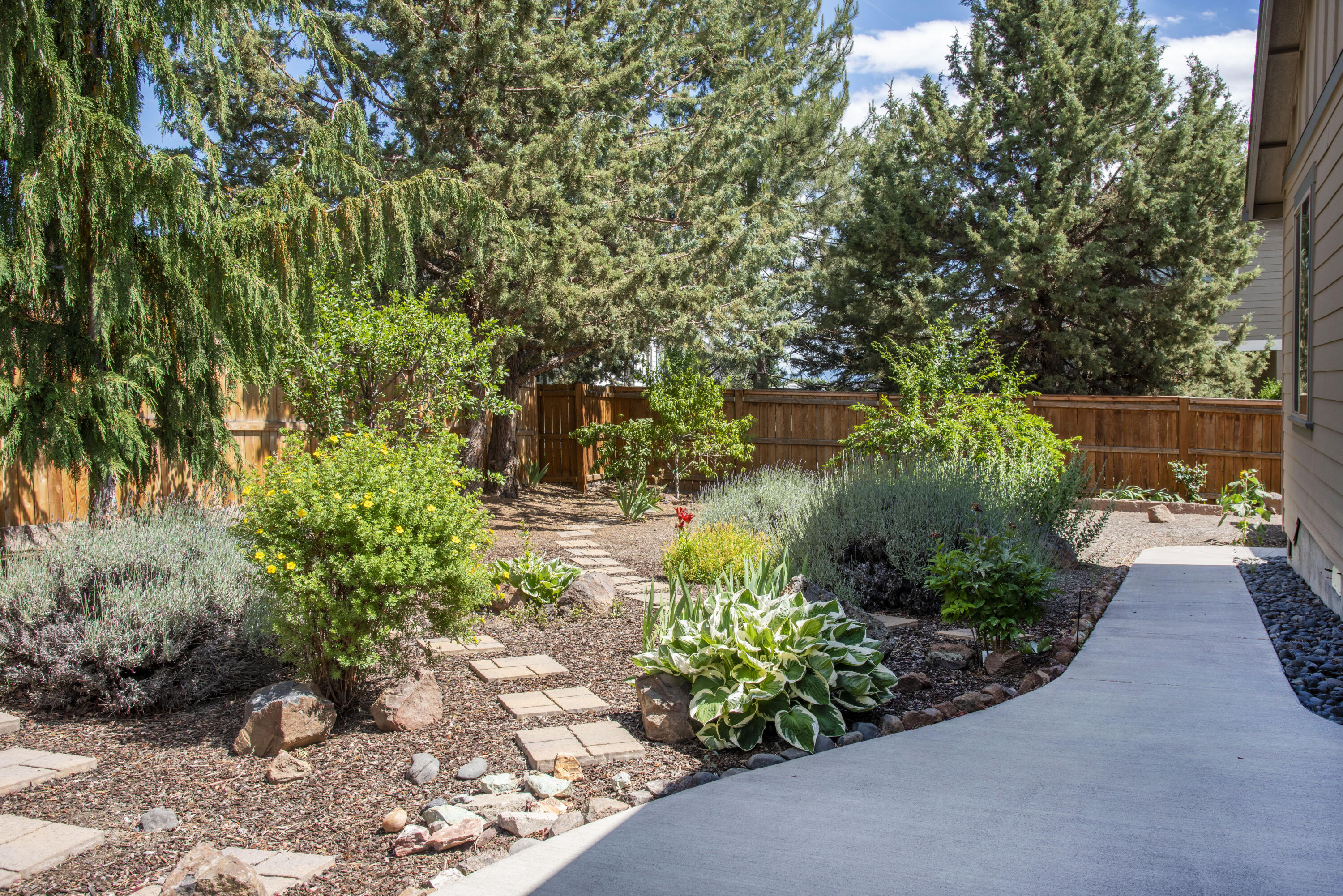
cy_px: 448
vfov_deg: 42.4
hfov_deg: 60.3
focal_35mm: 31
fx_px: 1157
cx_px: 672
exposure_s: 1/125
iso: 200
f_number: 11
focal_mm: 31
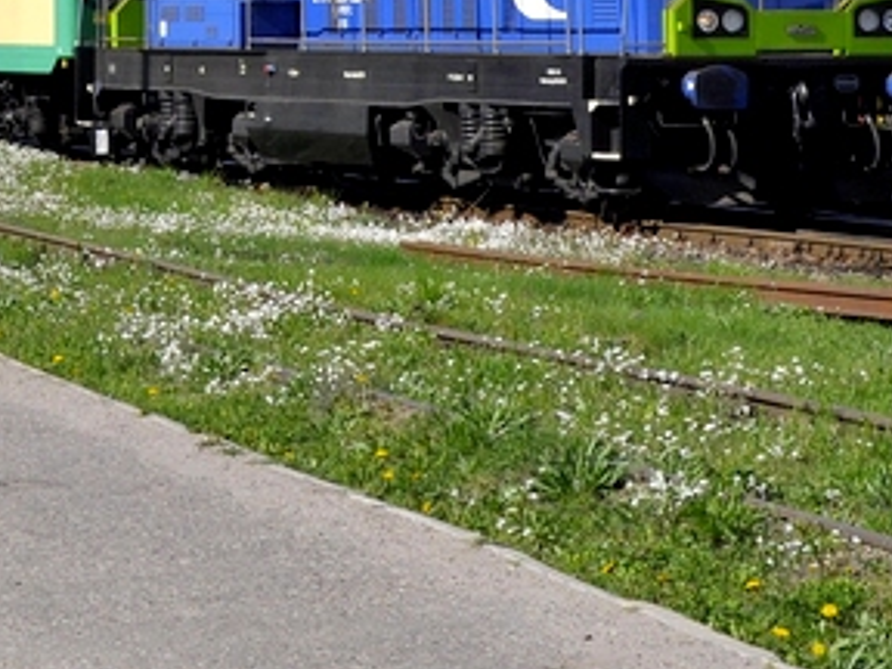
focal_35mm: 174
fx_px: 4484
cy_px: -276
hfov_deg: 11.3
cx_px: 15
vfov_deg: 8.4
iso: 200
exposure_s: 1/500
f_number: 11
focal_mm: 34
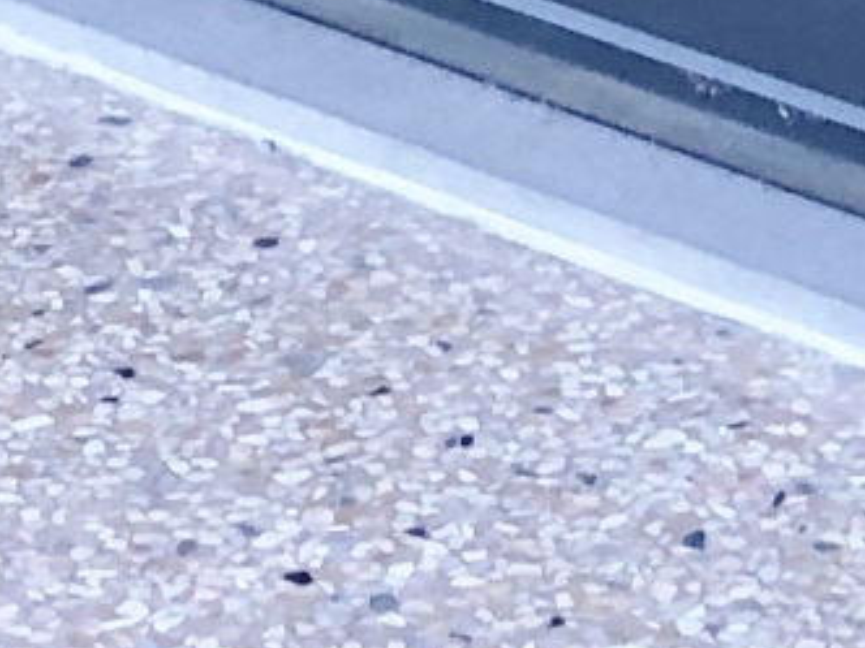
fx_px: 5398
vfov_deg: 5.9
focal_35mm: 216
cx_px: 615
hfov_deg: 9.2
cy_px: -1832
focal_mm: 3.99
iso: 25
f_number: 1.8
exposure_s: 1/30
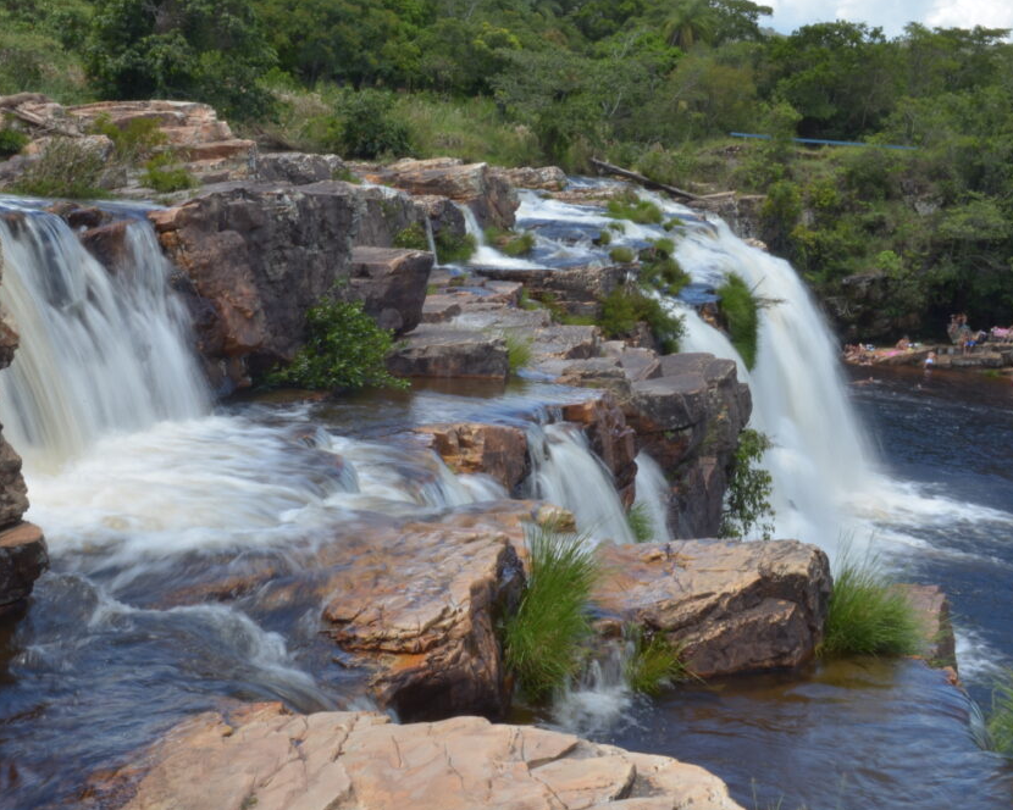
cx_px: 425
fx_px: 1559
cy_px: 410
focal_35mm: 52
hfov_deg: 35.9
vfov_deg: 29.1
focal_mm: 30
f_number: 29
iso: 100
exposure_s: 1/10
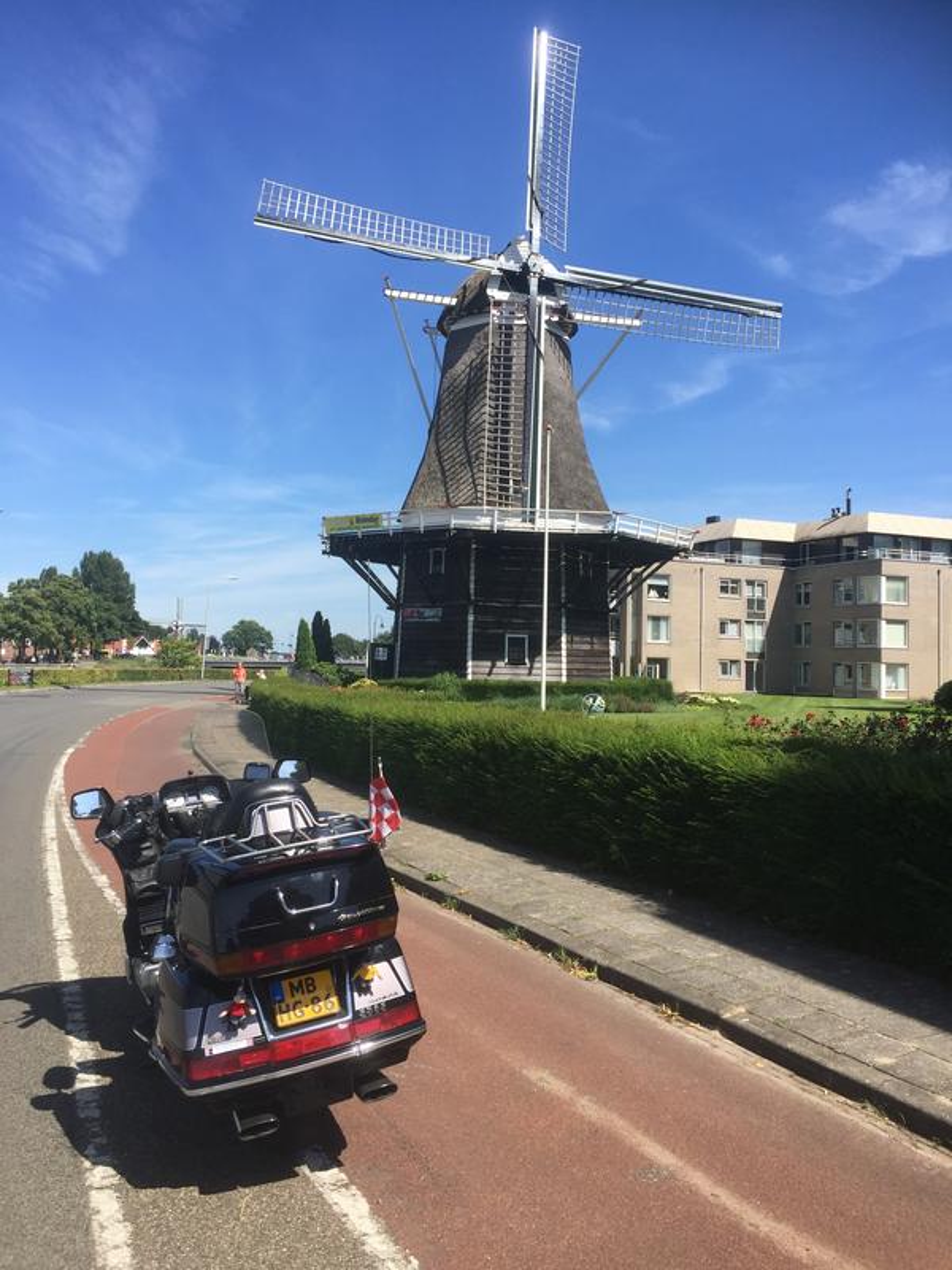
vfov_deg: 61.7
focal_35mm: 29
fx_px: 1063
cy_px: 635
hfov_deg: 48.2
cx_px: 476
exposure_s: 1/1799
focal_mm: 4.15
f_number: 2.2
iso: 32
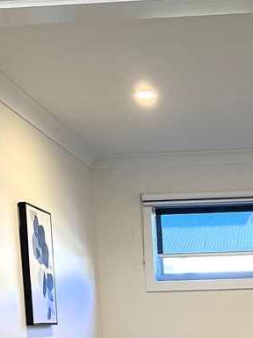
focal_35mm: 73
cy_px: 420
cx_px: 248
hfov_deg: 19.6
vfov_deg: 24.0
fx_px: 713
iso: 64
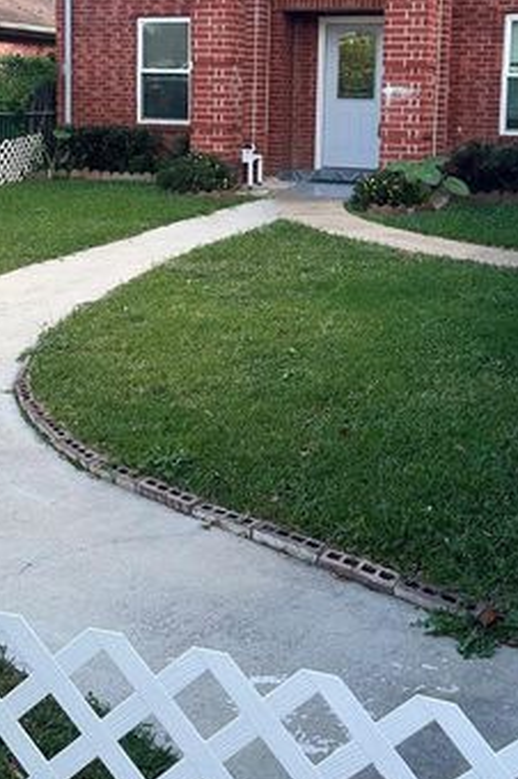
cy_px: 203
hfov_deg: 27.5
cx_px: 261
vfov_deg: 39.4
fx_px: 1060
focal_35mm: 49
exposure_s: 1/797
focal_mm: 6.86
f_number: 1.78
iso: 80
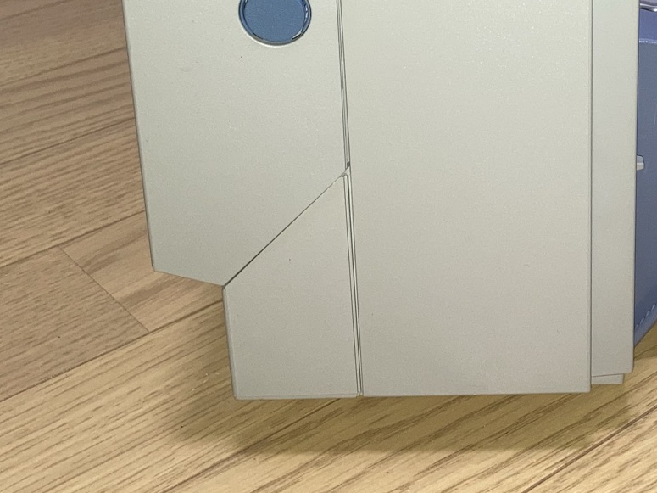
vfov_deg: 19.2
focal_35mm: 74
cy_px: -34
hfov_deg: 25.8
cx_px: 537
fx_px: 1404
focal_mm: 3.99
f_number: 1.8
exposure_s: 1/20
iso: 32
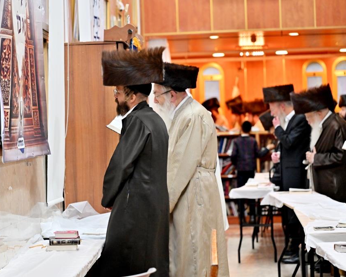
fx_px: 1280
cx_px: 139
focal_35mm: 125
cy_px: 139
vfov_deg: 12.3
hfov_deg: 15.4
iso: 1600
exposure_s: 1/125
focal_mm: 110
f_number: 4
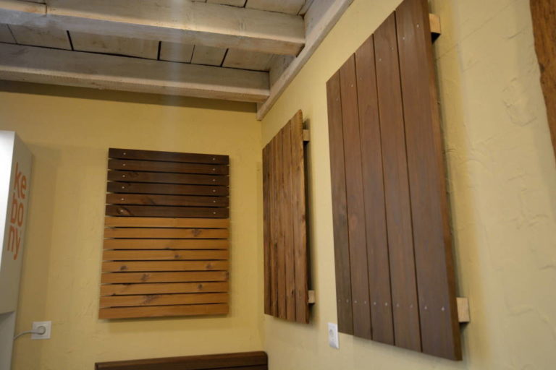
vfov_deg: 43.6
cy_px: 185
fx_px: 463
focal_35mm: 30
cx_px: 278
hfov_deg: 61.9
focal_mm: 20
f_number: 4
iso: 1250
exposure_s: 1/60
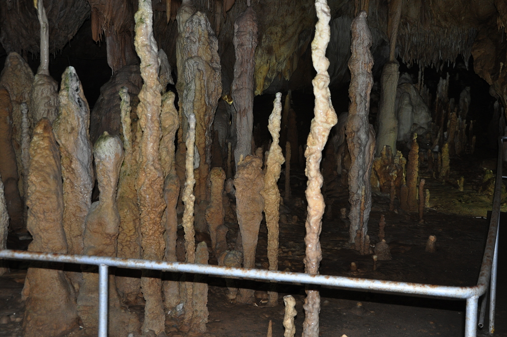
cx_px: 254
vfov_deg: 29.8
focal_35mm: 45
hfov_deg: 43.7
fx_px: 633
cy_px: 168
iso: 800
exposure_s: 1/60
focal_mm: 30
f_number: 4.2
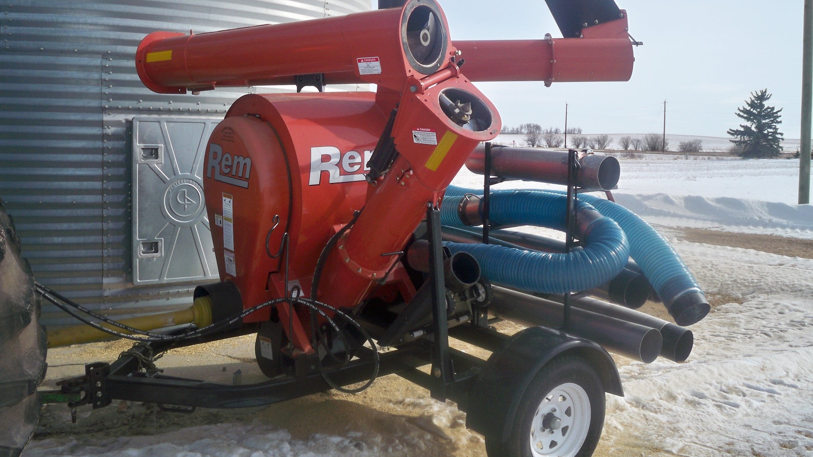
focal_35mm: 39
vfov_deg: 30.4
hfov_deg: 51.6
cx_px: 400
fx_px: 841
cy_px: 191
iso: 125
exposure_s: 1/640
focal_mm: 6.3
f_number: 4.7
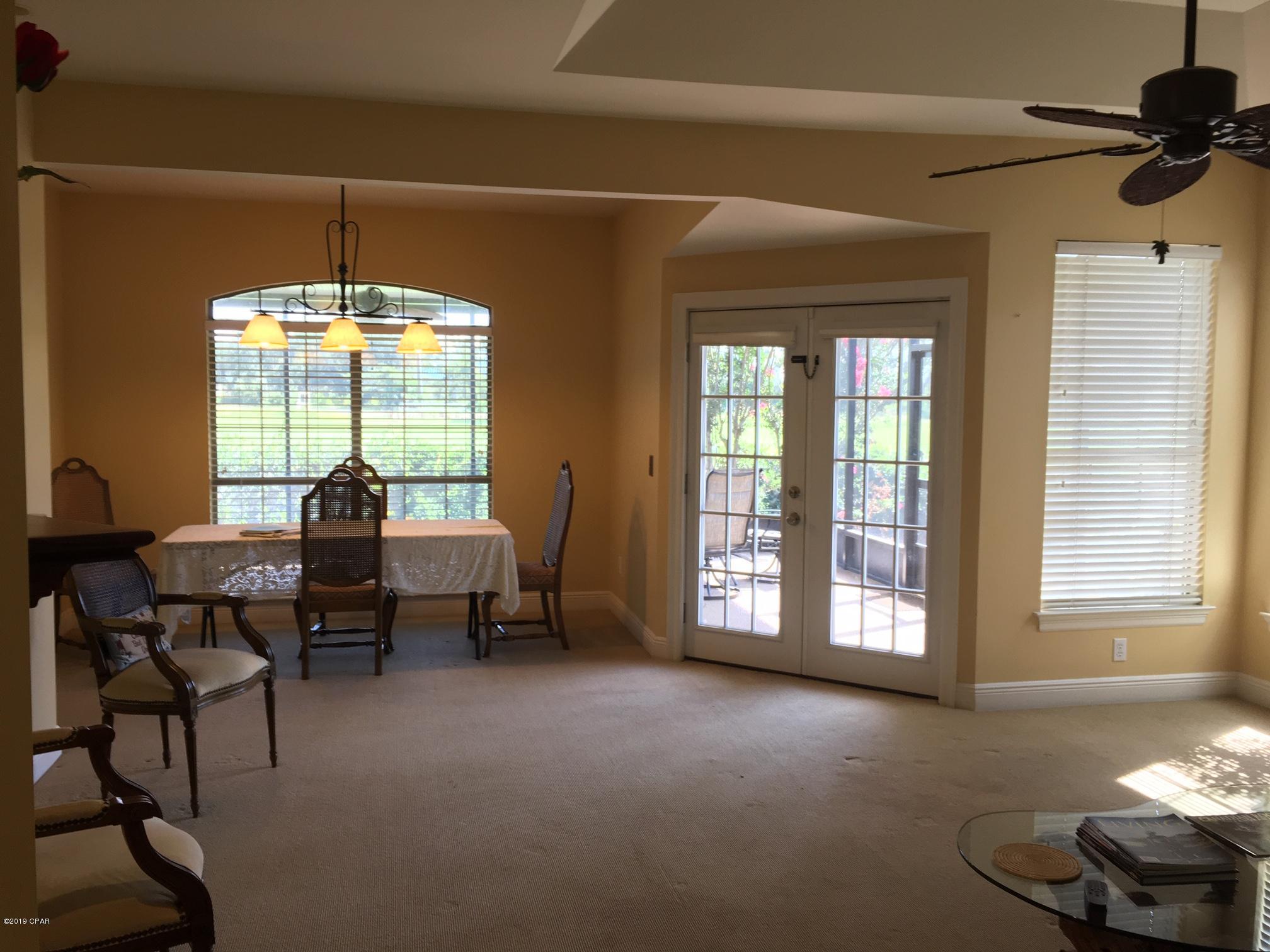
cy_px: 476
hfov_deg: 61.7
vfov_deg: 48.2
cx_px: 635
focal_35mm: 29
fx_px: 1064
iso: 40
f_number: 2.2
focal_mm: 4.15
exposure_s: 1/30
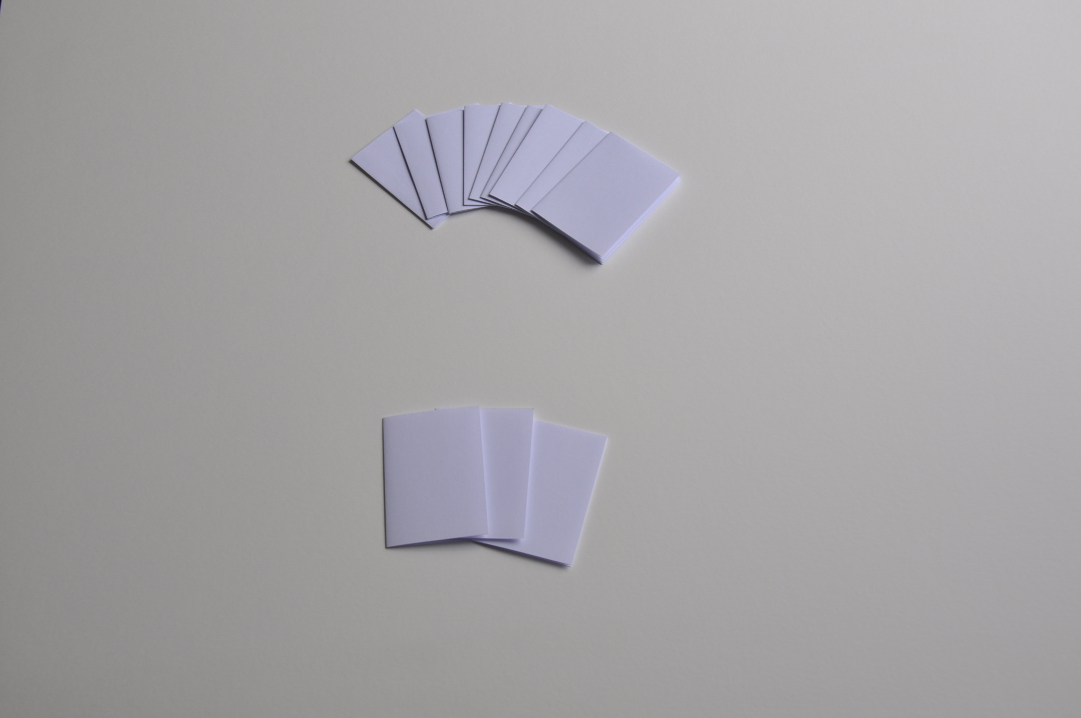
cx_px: 540
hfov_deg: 49.6
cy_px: 359
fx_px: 1170
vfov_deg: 34.1
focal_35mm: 39
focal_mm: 26
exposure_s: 1/60
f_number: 8
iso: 200
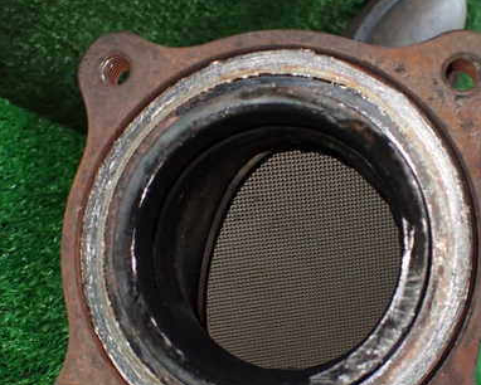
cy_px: 229
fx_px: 655
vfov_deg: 32.7
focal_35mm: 46
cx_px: 276
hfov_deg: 40.2
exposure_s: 1/125
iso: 800
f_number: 2.3
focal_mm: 5.4
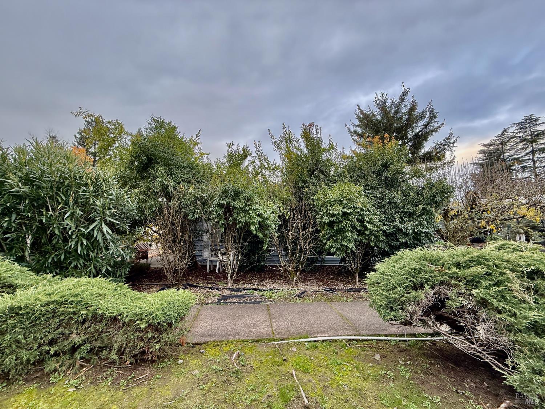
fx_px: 220
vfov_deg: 85.7
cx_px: 272
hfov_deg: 102.1
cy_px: 204
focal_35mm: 14
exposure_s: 1/201
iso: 64
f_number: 2.2
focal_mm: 2.22
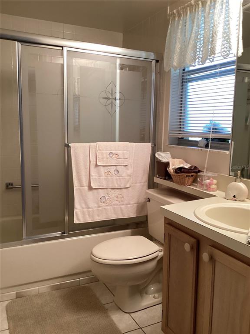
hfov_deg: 45.4
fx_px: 299
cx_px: 125
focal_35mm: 31
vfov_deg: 58.4
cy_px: 167
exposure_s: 1/60
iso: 125
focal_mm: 3.3
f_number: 2.4
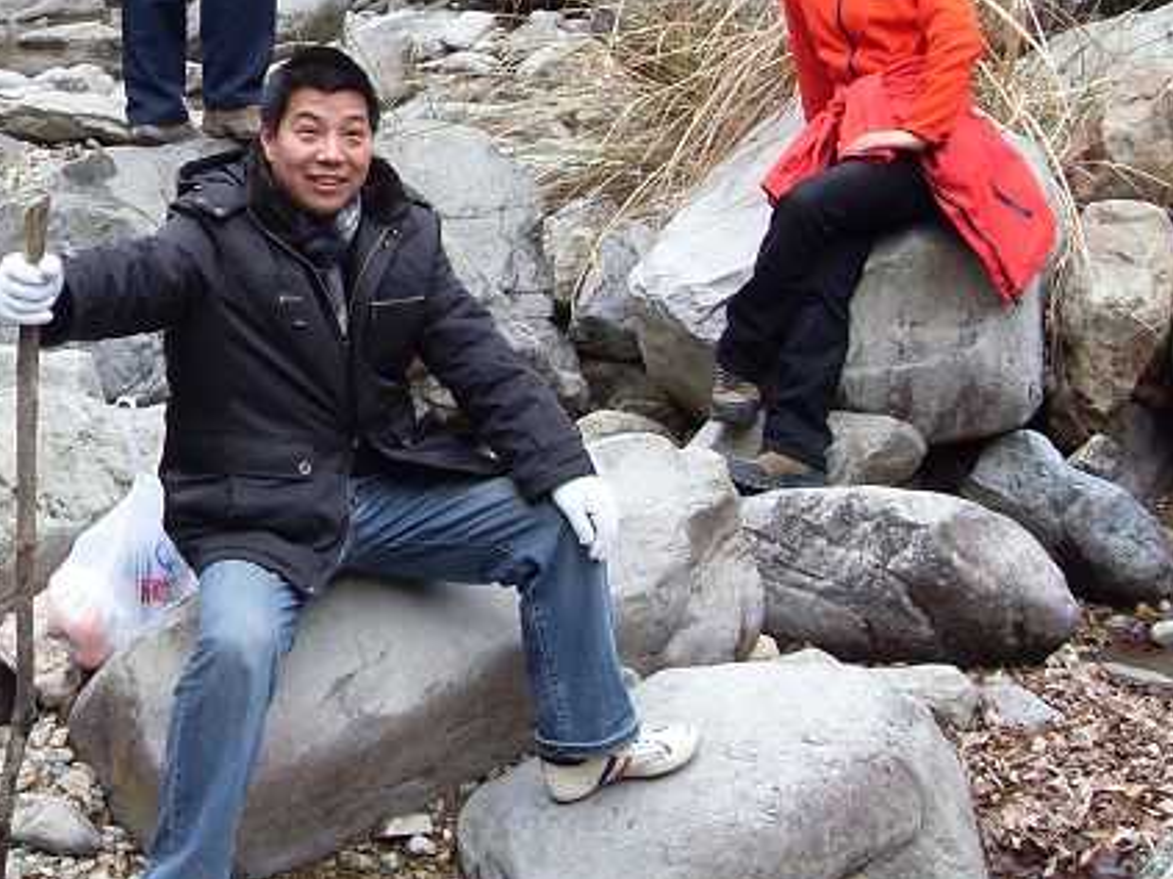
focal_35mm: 70
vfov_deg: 20.8
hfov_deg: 27.4
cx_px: 291
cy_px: 197
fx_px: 2371
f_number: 2.8
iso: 80
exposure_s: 1/90
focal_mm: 6.3
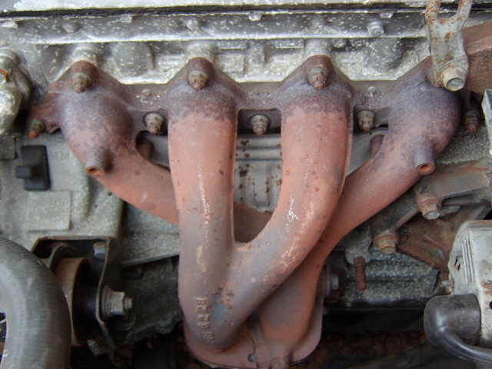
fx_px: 540
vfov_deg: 37.7
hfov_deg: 49.0
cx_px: 246
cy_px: 184
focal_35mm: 38
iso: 100
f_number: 2.7
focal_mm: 9.86
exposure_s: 1/50
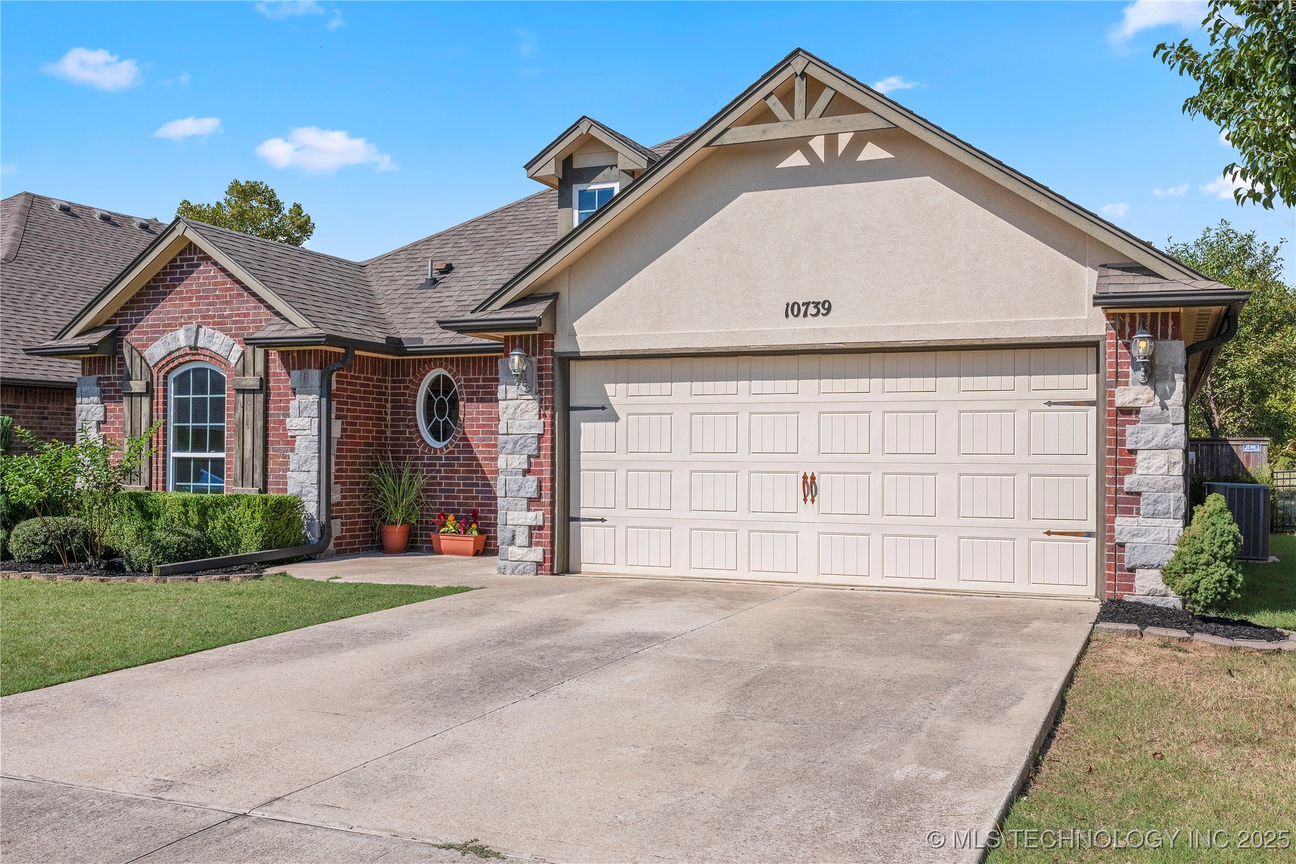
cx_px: 648
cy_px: 432
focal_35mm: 33
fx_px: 1188
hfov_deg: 57.2
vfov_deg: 40.0
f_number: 11
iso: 640
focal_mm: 33
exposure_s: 1/800
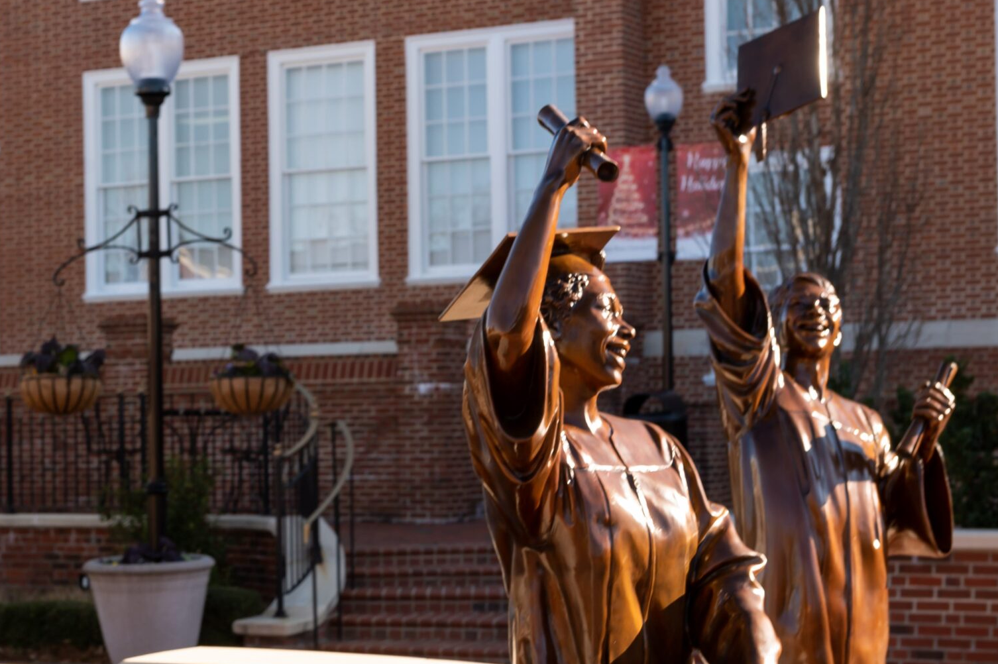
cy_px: 387
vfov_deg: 16.0
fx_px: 2355
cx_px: 261
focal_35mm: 85
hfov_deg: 23.7
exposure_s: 1/125
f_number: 8
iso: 125
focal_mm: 50
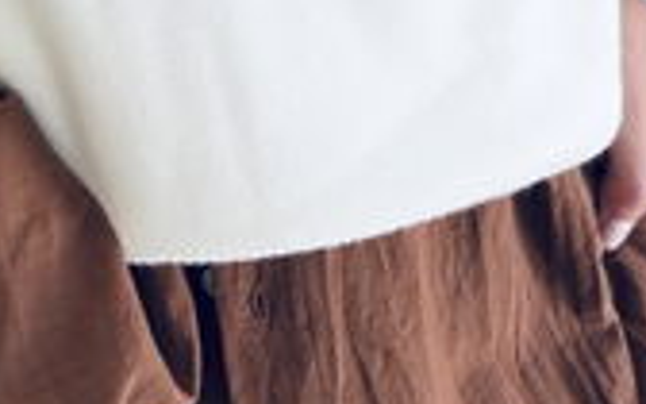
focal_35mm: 101
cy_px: -460
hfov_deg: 20.2
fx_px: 1778
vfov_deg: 11.4
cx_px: 54
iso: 64
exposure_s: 1/121
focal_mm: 2.71
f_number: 1.9
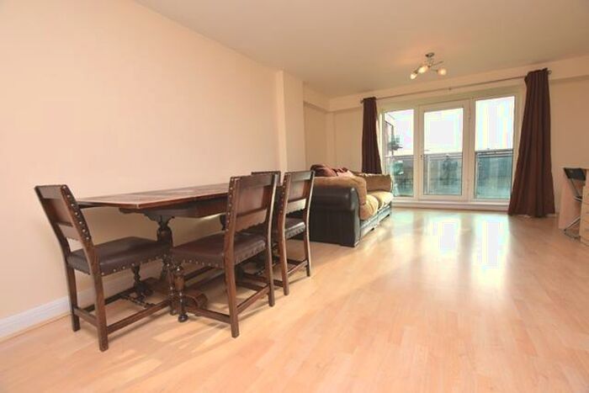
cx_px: 294
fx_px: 245
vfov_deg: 77.4
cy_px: 196
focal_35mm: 15
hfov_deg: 100.4
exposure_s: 1/125
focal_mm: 10
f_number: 5.6
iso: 110
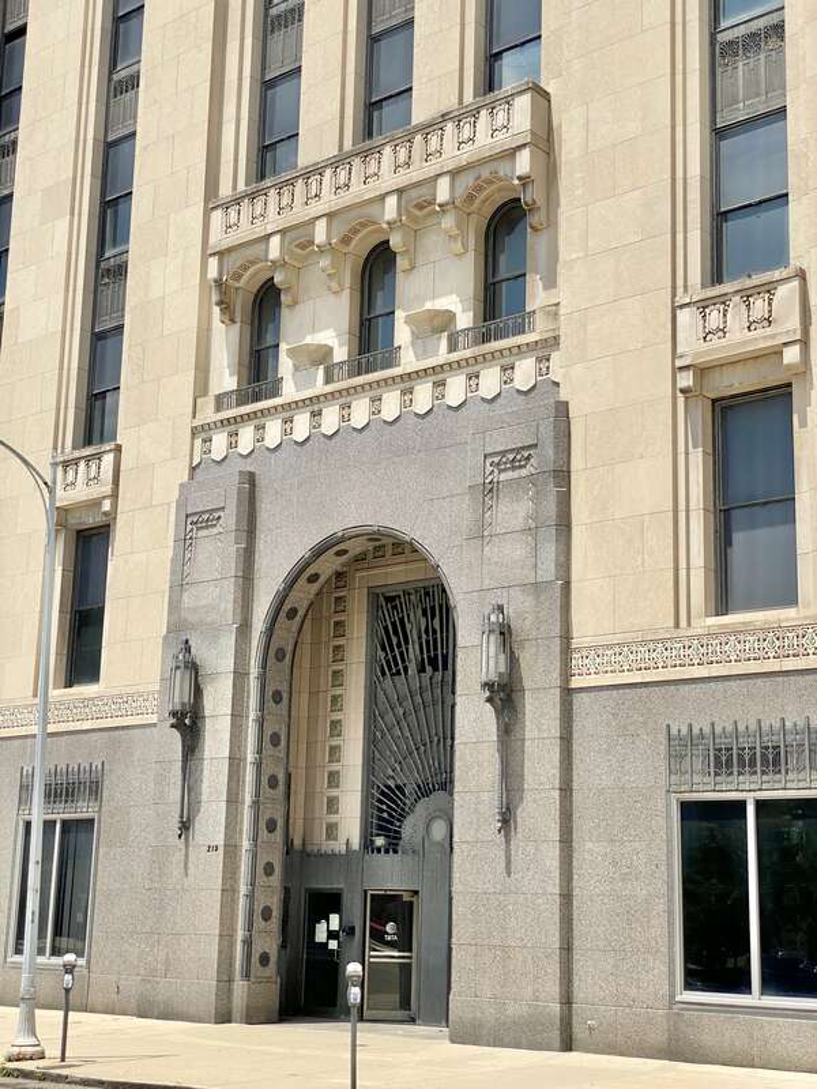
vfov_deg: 36.8
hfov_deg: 28.0
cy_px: 544
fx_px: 1636
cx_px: 408
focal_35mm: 52
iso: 20
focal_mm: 6
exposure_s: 1/1776
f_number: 2
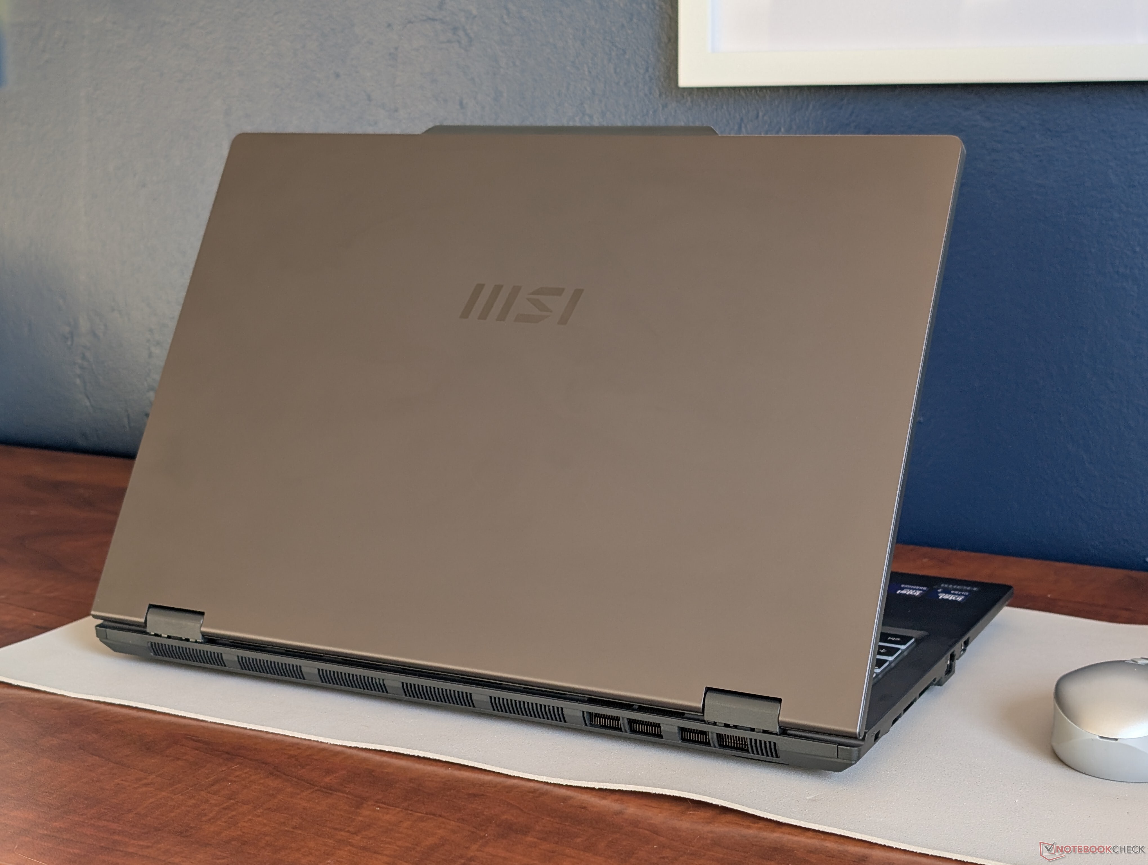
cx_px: 574
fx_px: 1627
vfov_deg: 29.7
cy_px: 432
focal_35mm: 49
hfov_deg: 38.9
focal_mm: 6.9
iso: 30
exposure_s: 1/23.8
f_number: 1.68
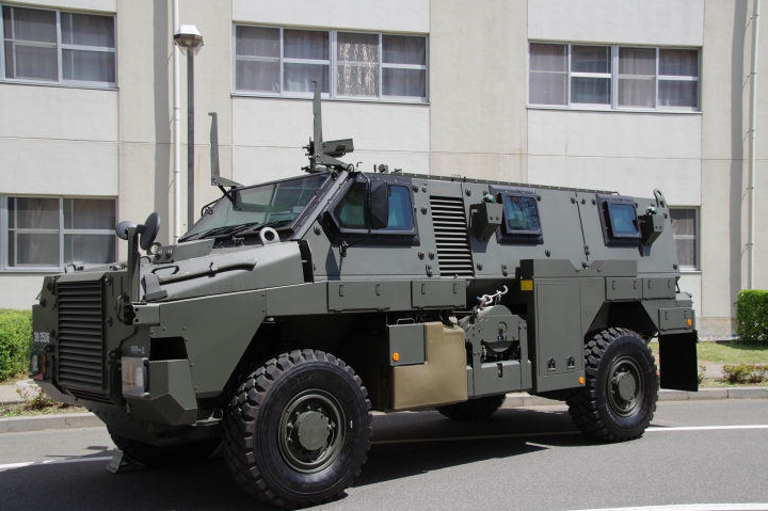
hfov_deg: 48.5
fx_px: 853
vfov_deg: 33.4
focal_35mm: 40
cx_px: 383
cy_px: 258
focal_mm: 26
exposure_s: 1/160
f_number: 9
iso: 200
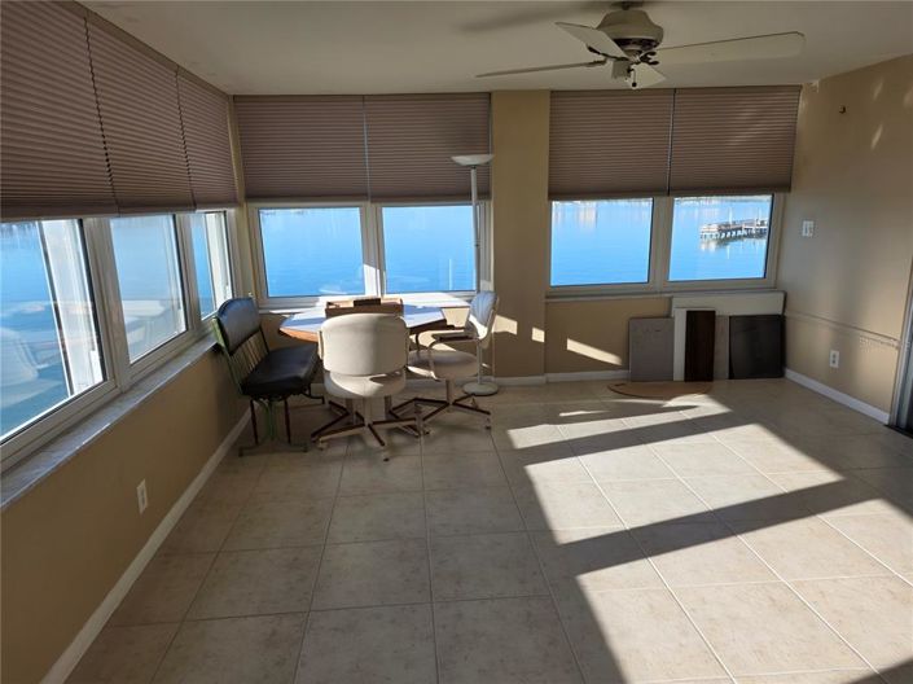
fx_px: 606
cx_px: 456
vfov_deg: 58.8
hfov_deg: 74.0
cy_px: 342
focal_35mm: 23
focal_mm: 6.25
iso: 80
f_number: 1.7
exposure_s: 1/1844
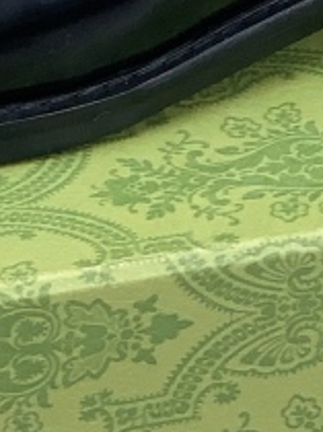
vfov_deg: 5.5
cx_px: 31
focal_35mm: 357
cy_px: -93
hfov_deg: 4.2
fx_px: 4451
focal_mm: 6
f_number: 2.4
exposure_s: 1/100
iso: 32
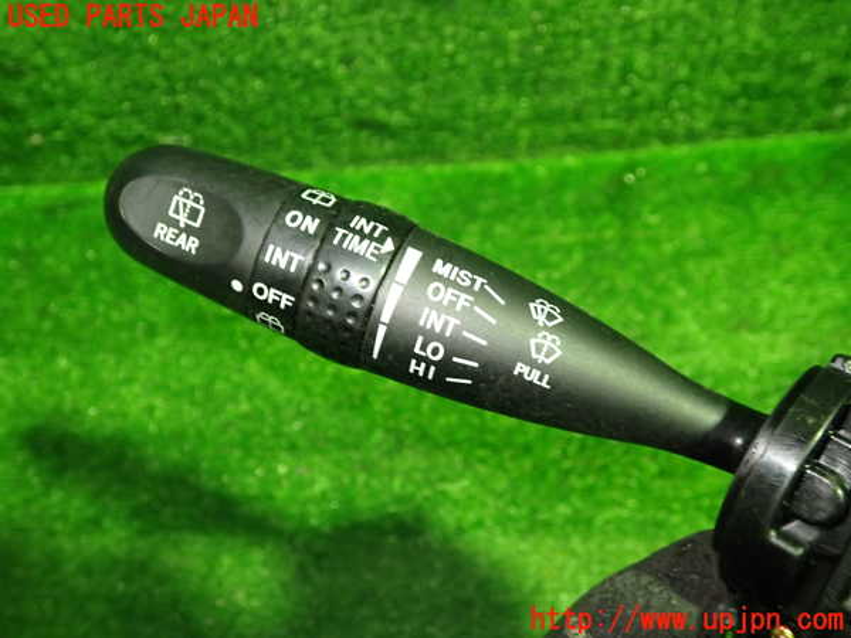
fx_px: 738
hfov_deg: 60.0
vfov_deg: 46.8
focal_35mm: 30
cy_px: 319
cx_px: 426
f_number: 2.3
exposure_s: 1/30
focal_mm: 5.4
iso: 400
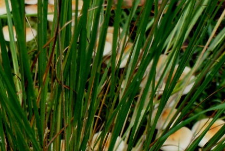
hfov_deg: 12.2
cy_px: 169
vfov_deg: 8.3
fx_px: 1030
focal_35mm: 165
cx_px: -47
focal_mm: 35
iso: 200
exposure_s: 1/60
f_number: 5.6
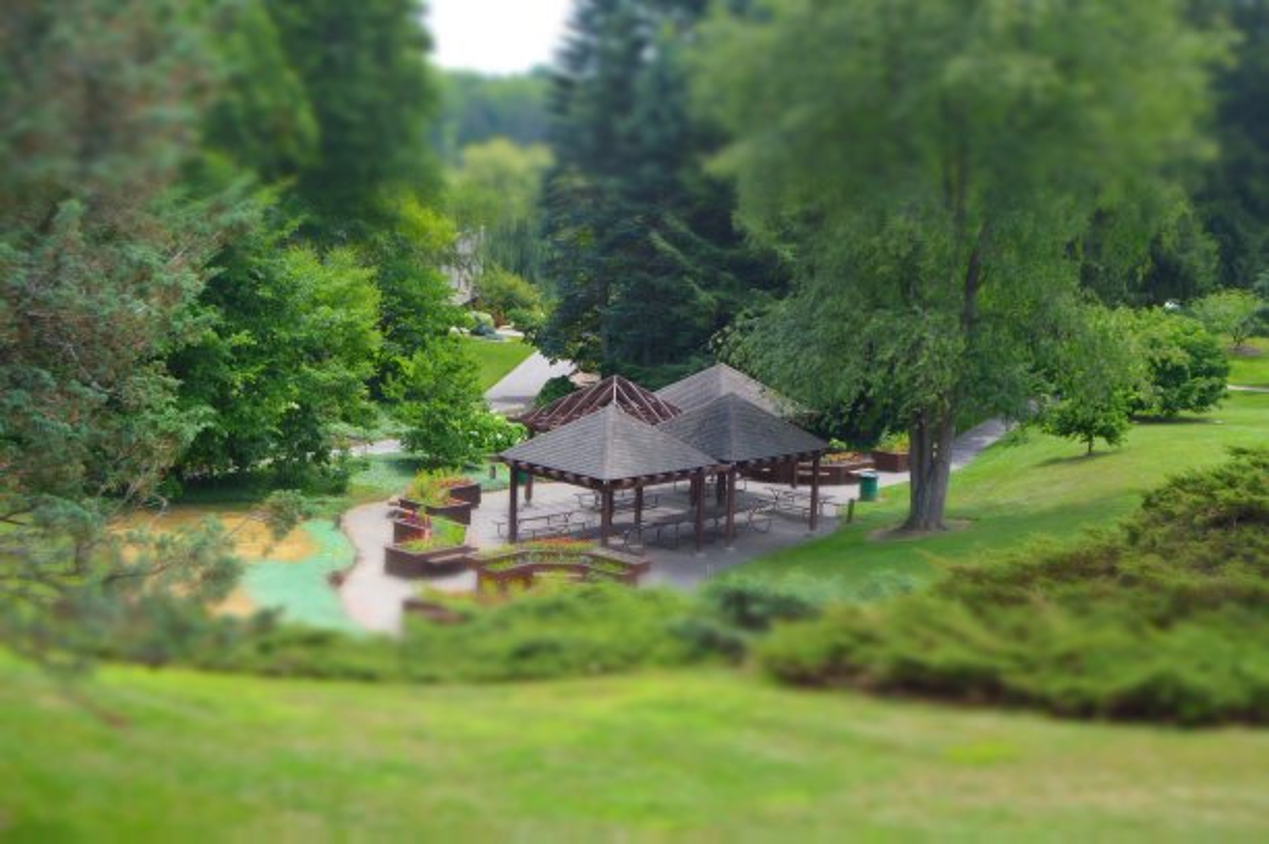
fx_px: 1796
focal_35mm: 51
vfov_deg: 26.4
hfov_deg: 38.9
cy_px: 422
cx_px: 634
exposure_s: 1/160
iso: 100
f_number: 6.3
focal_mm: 34
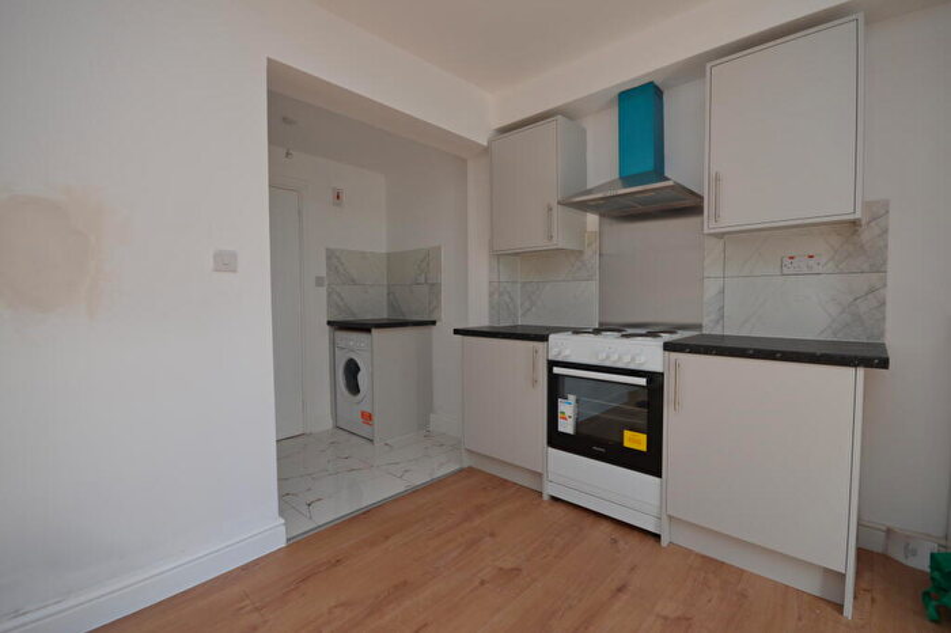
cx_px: 476
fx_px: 396
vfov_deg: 77.3
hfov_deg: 100.4
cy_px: 316
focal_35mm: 15
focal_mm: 10
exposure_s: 1/125
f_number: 5.6
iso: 250
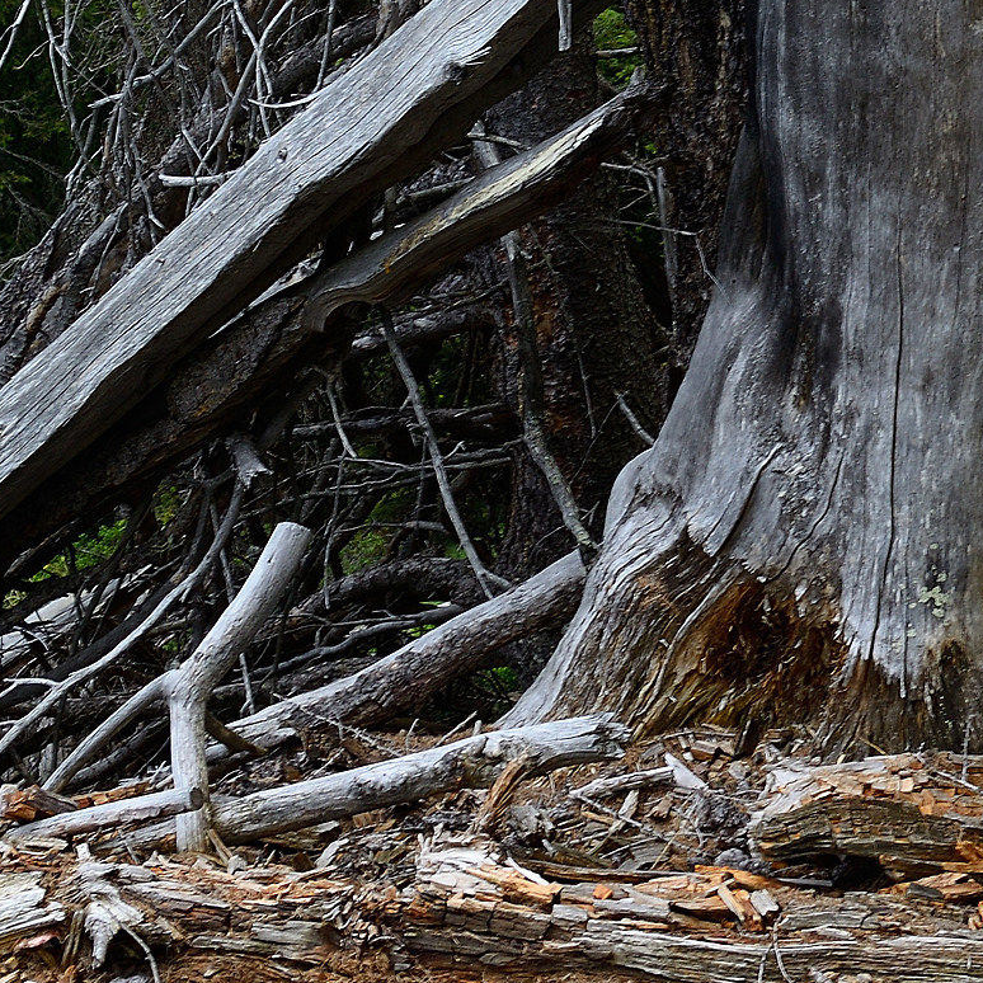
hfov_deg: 23.9
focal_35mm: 71
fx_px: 2281
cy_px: -99
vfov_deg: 22.9
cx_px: 818
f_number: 8
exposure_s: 1/125
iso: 200
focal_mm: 18
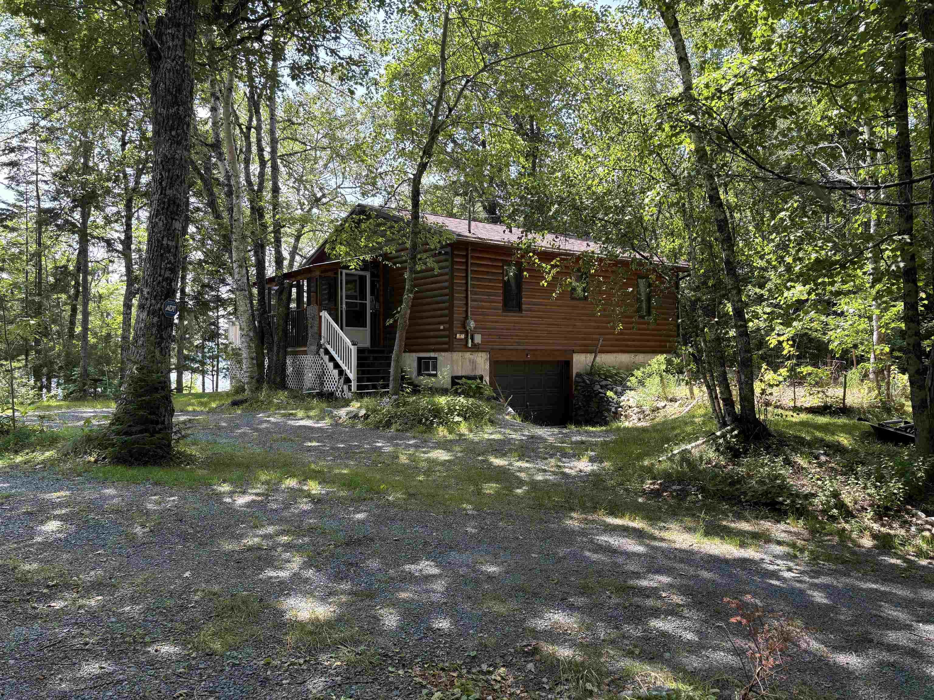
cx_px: 467
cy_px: 350
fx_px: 702
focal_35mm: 26
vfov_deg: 53.1
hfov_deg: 67.3
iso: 50
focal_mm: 5.96
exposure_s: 1/356
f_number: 1.6
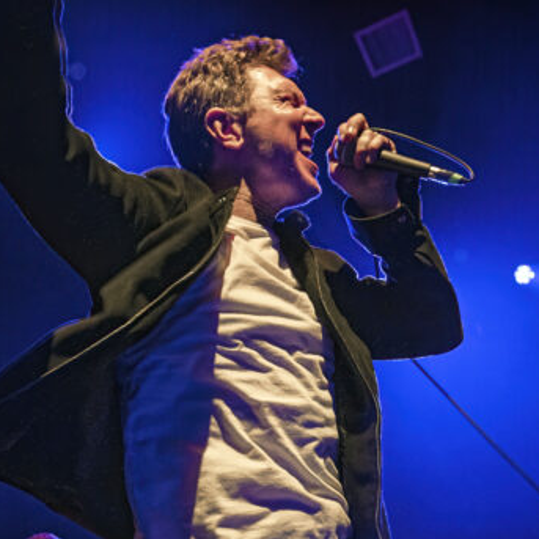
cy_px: 397
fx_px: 669
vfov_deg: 42.7
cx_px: 247
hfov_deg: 43.8
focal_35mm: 38
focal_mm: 15
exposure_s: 1/200
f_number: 2.8
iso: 2500
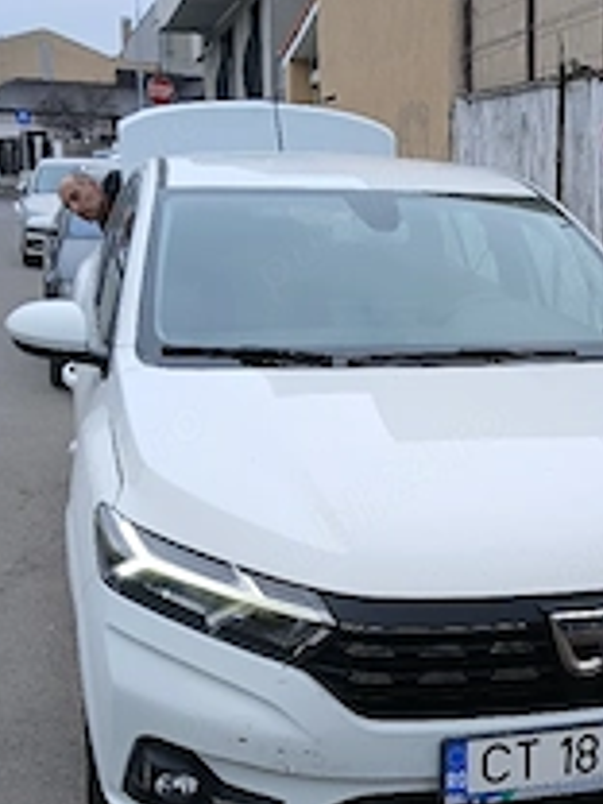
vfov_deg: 37.7
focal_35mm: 50
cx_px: 456
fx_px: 1161
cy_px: 545
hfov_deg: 28.7
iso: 20
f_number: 1.8
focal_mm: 3.98
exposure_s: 1/238
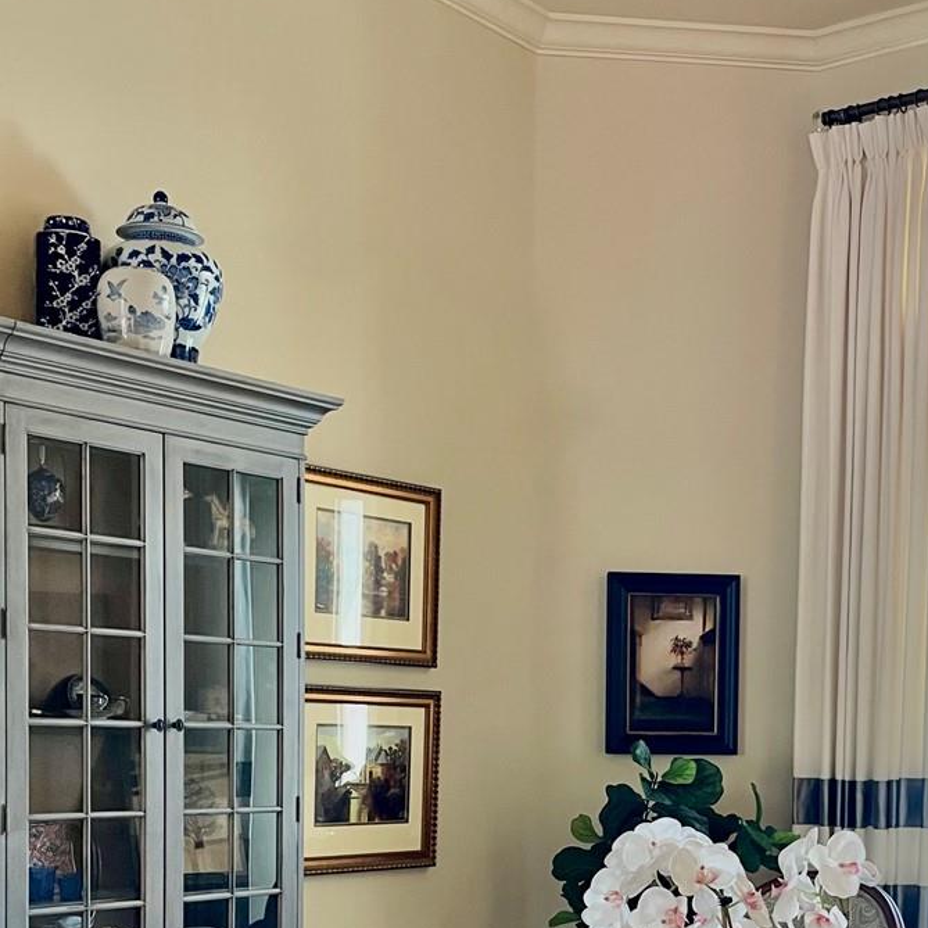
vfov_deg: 30.1
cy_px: 791
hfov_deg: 30.8
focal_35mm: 55
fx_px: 1668
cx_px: 633
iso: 80
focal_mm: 4.2
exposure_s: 1/60
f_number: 1.6
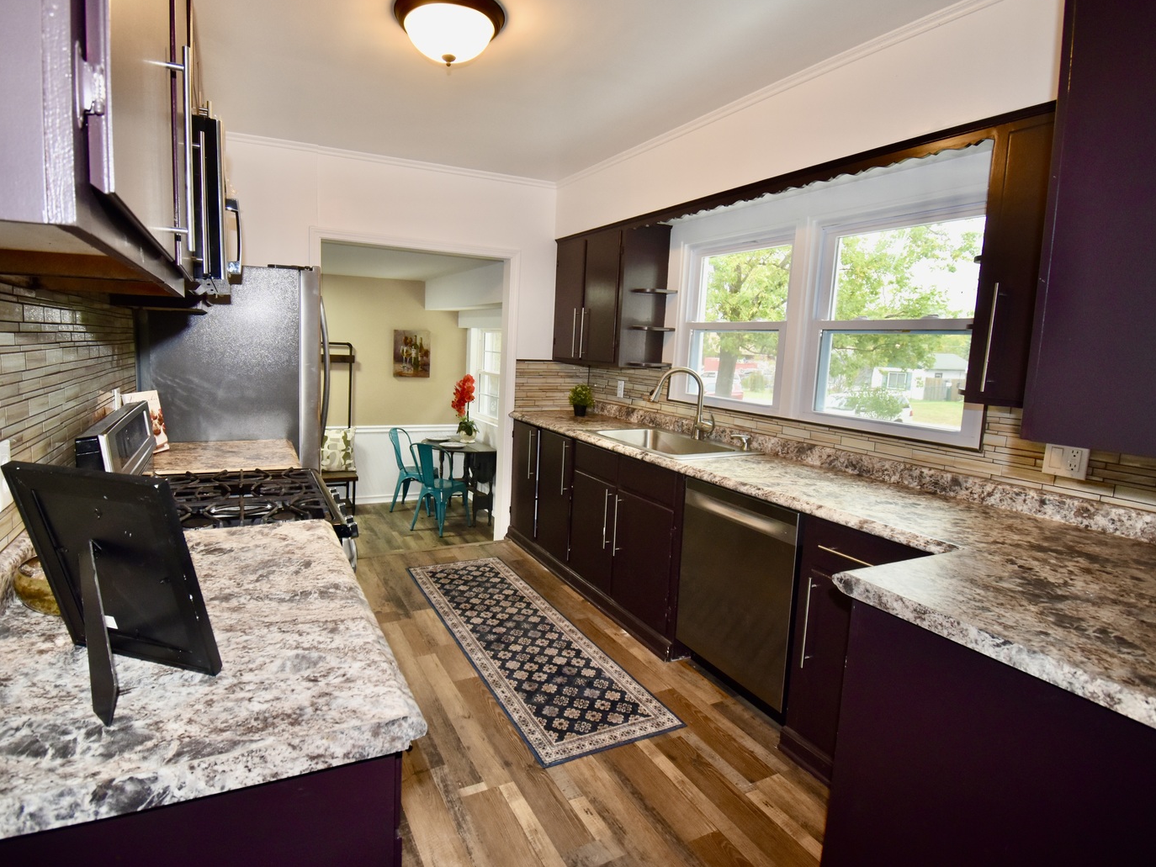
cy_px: 415
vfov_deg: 74.7
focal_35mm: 17
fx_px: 568
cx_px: 501
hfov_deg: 90.5
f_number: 5
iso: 800
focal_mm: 10
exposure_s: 1/100
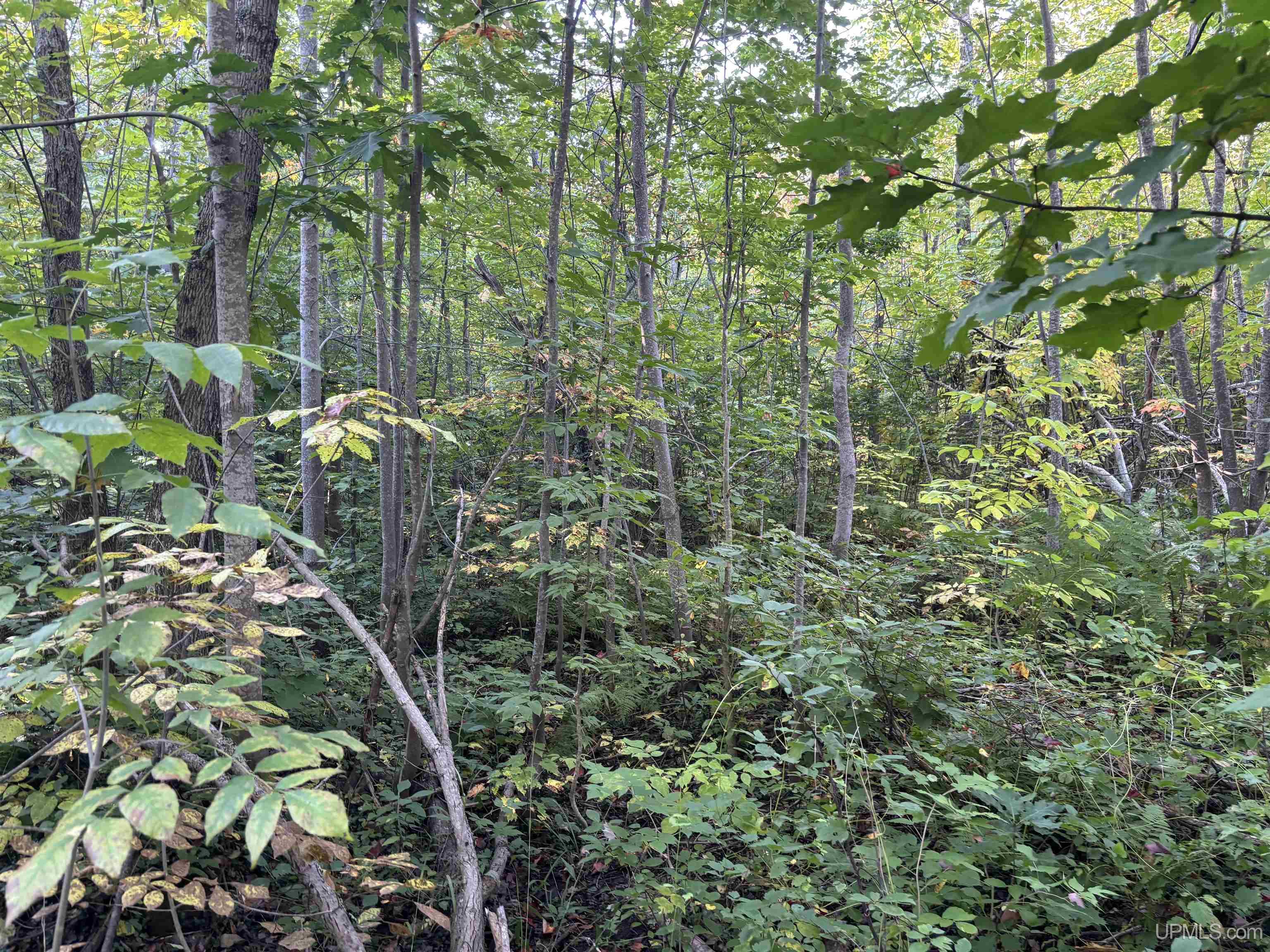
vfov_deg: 53.1
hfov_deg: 67.3
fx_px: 954
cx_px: 635
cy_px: 476
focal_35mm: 26
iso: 125
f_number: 1.6
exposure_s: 1/60
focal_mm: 5.96
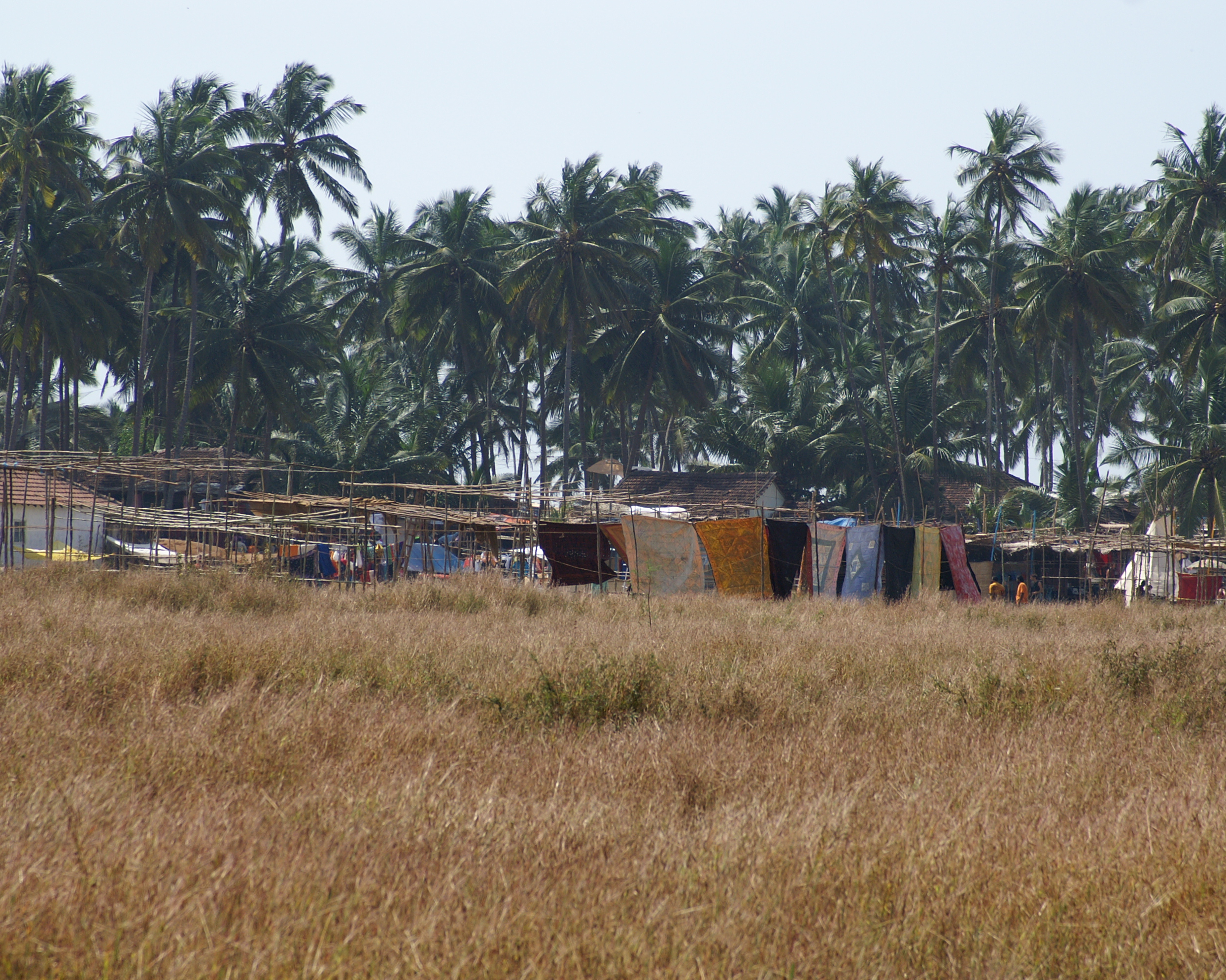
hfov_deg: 10.8
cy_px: 490
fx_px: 6479
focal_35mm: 179
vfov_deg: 8.7
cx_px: 652
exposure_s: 1/640
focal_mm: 105
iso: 200
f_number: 9
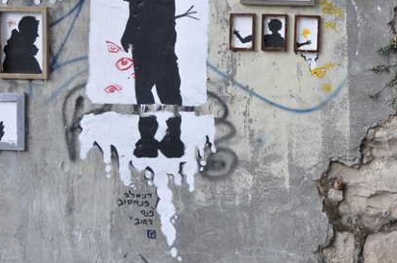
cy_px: 25
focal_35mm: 72
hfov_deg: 27.9
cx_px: 277
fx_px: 792
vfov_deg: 18.6
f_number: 5.6
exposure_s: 1/30
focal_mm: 25
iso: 280
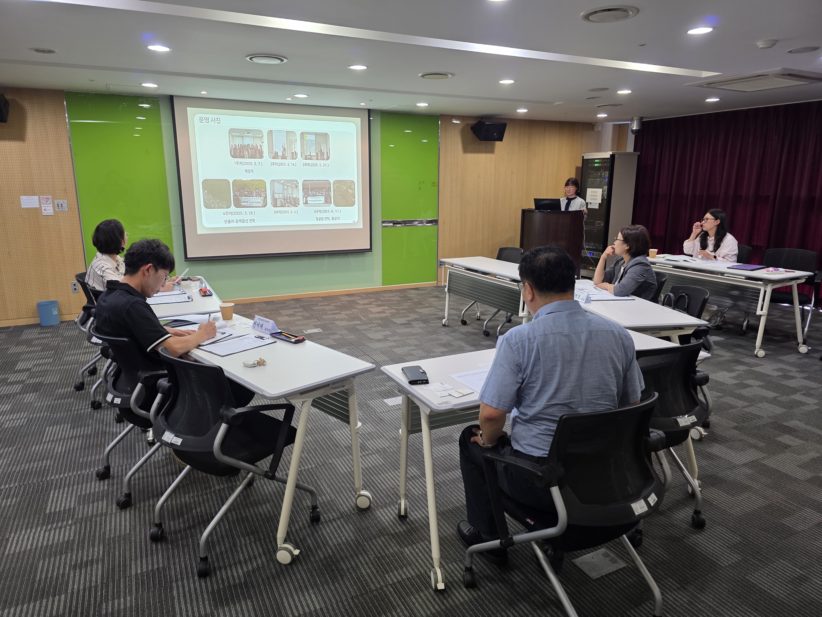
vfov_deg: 58.9
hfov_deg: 73.9
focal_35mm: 23
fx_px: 546
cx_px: 411
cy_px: 308
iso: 125
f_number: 1.7
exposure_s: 1/60
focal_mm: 6.3
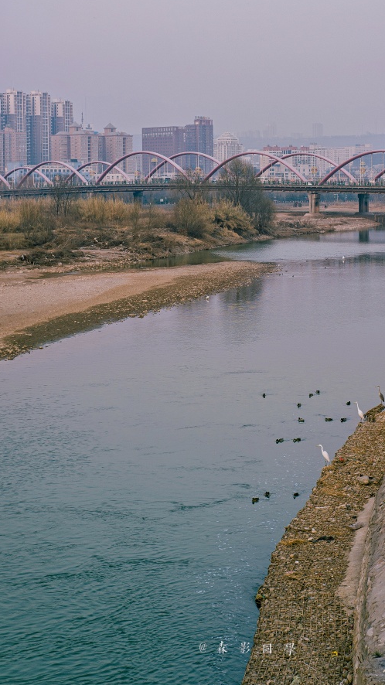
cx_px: 245
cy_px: 233
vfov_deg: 29.6
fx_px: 1289
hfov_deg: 17.0
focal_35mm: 71
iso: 100
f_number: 3.2
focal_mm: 50
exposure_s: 1/400
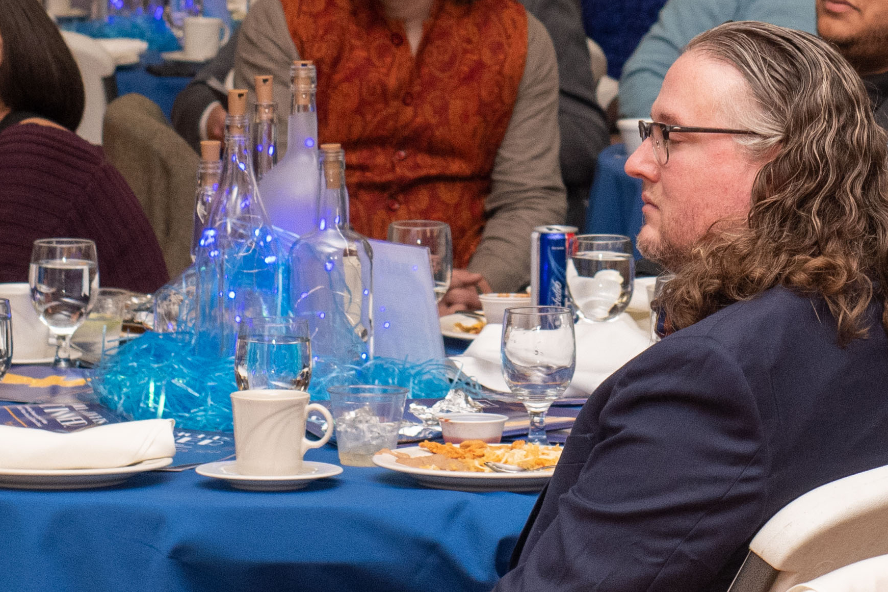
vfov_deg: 5.7
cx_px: 763
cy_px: -391
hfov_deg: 8.7
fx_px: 5845
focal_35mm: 237
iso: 800
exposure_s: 1/60
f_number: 5.6
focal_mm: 50
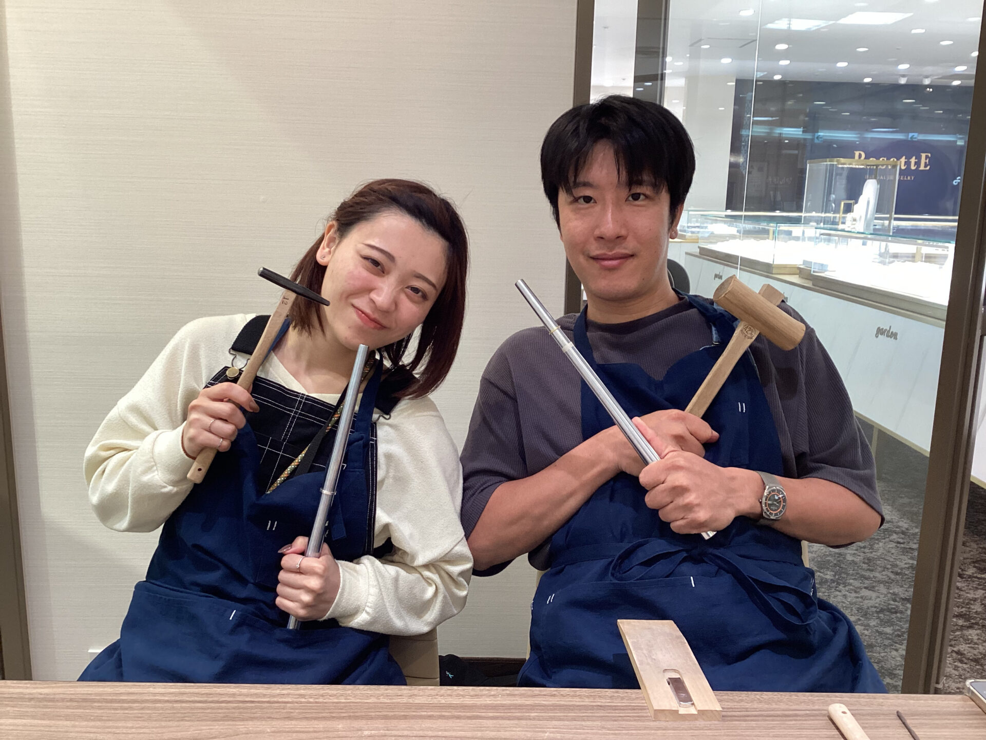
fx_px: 883
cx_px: 493
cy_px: 370
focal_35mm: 31
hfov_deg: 58.4
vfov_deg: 45.4
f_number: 2.4
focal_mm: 3.3
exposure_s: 1/60
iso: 100
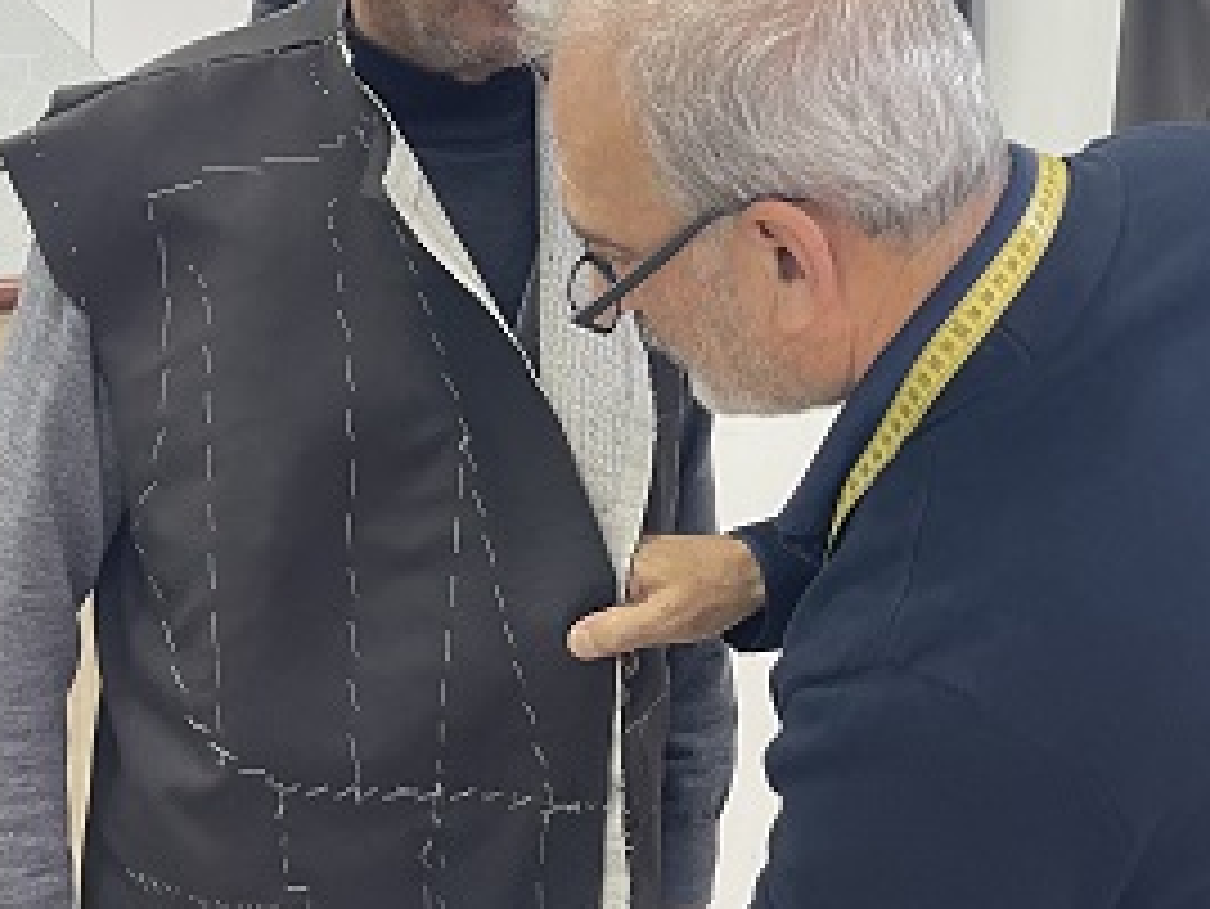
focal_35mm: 58
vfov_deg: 25.0
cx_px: 850
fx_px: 2028
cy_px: 243
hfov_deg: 32.8
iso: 100
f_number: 1.6
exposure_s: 1/50
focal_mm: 5.1
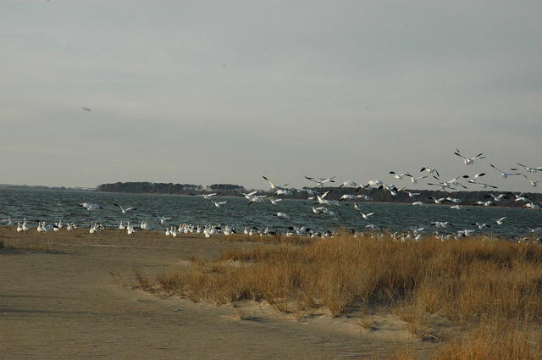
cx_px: 271
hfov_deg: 19.5
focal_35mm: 105
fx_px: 1579
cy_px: 180
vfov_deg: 13.0
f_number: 14
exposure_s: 1/800
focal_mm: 70
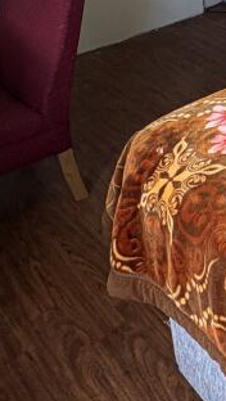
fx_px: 532
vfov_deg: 35.1
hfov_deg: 18.0
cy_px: -45
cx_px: 429
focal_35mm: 50
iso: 160
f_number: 2.2
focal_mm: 2.22
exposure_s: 1/50
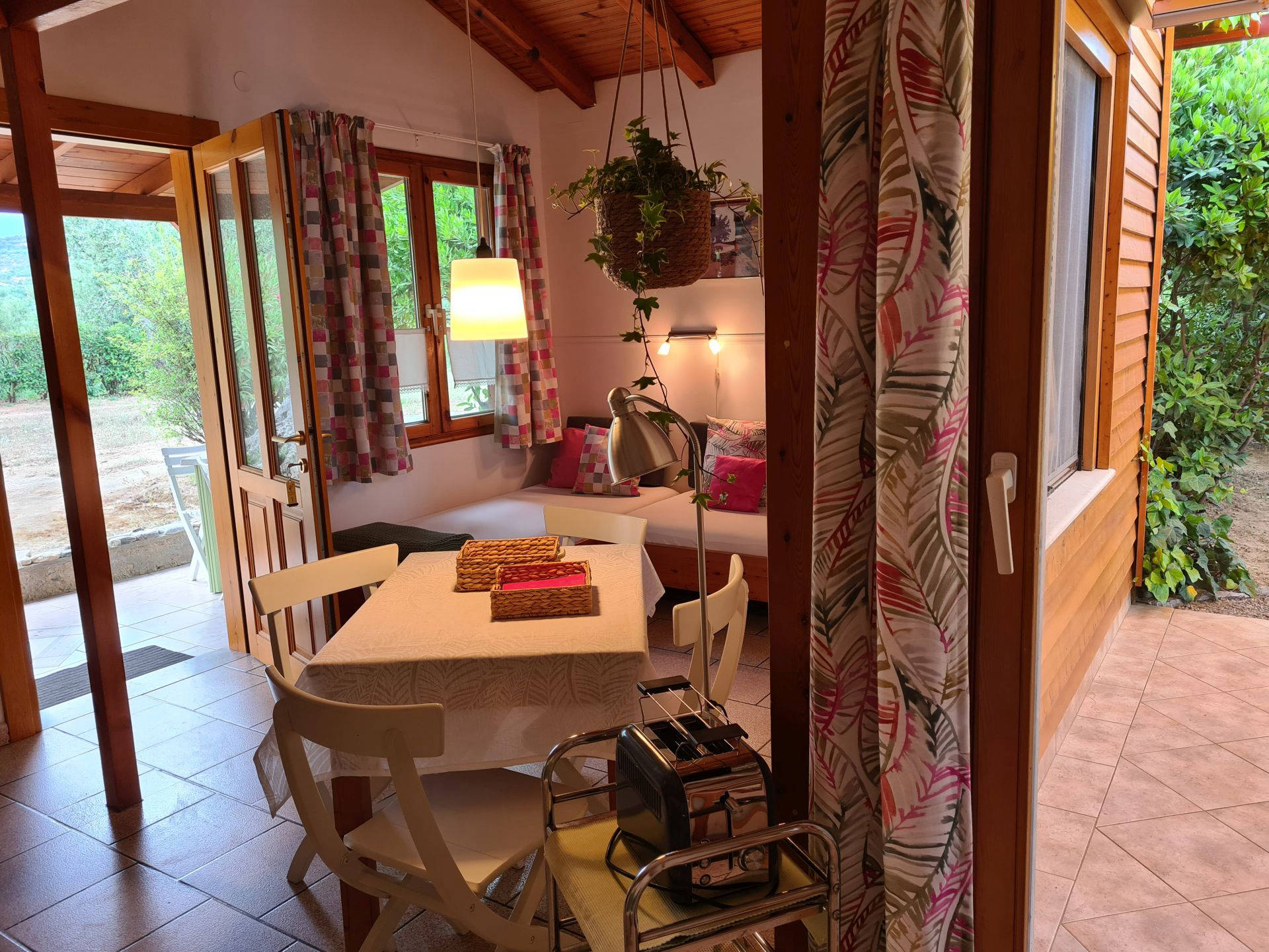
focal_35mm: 26
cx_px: 634
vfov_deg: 53.1
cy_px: 476
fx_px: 953
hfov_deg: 67.3
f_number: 1.8
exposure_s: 1/50
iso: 64
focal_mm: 5.4
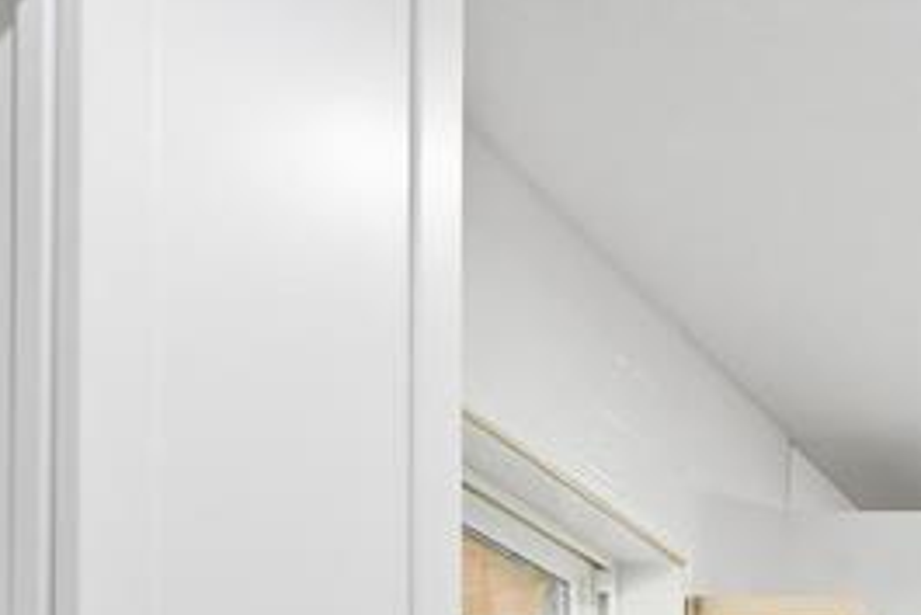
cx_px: 1501
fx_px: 1382
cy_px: 1122
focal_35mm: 54
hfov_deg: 24.6
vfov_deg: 18.9
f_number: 9
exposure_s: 1/60
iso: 100
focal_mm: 14
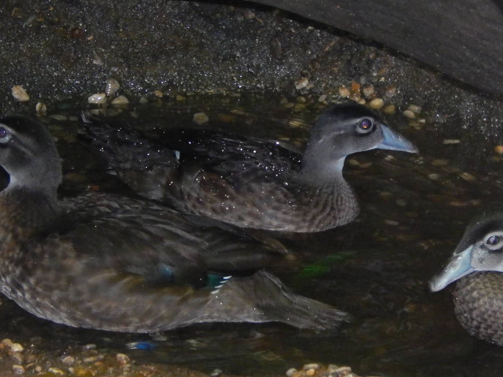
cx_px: 285
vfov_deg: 3.8
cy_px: 229
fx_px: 5756
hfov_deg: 5.0
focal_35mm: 396
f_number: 5.7
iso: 1600
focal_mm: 50.1
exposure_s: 1/30
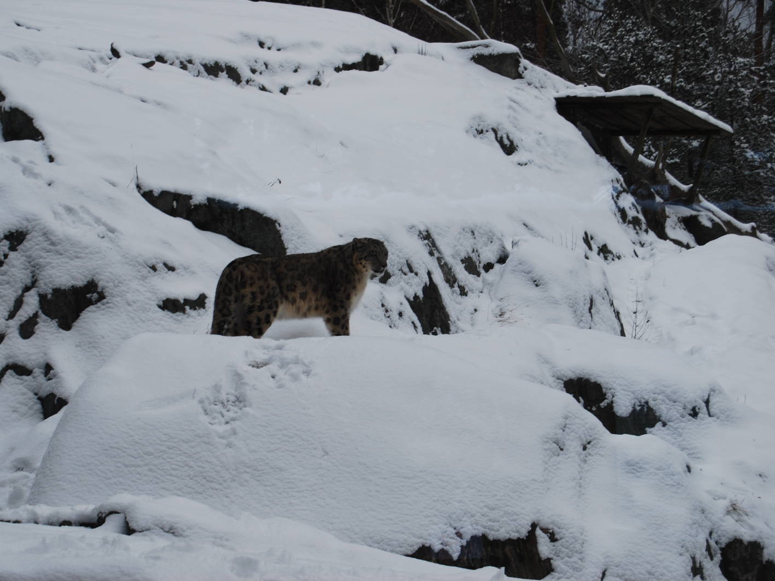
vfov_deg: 16.5
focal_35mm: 90
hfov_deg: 21.9
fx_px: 2005
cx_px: 350
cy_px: 290
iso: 100
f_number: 8
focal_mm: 55
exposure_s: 1/250
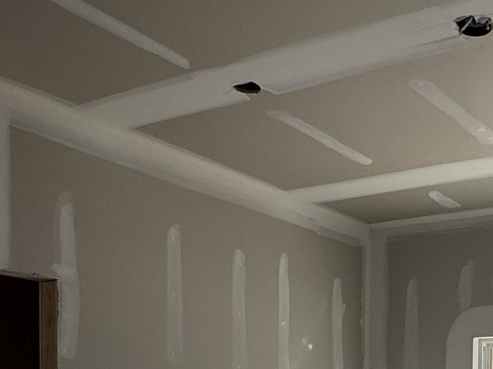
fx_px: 769
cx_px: 453
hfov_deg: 33.5
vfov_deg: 24.4
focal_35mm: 54
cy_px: 445
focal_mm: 2.22
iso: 40
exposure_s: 1/141
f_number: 2.2
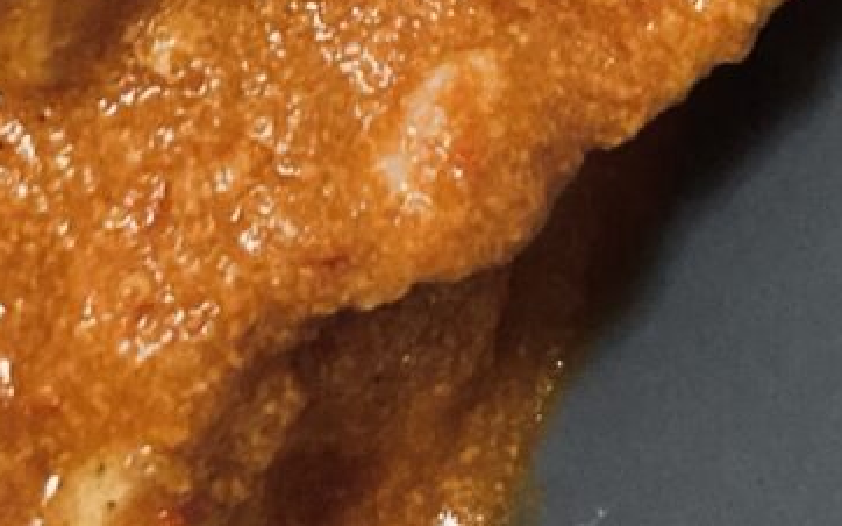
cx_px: 286
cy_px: -554
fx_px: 3854
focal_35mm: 168
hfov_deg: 12.5
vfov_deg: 7.5
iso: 250
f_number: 1.8
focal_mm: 3.99
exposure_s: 1/50
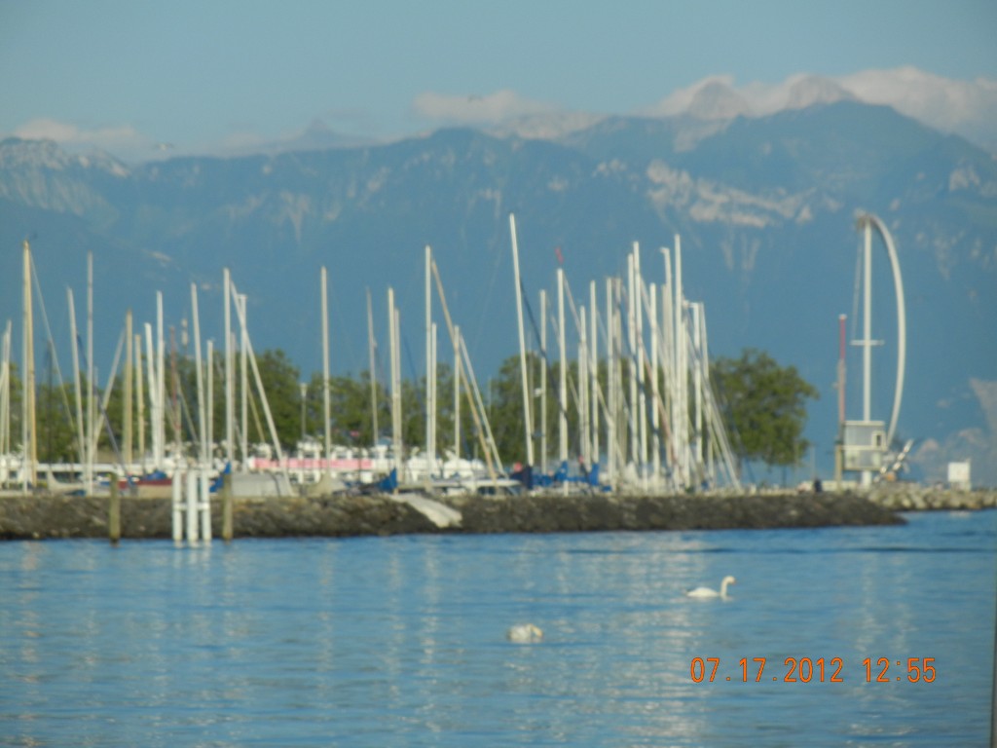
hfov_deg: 7.6
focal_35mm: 262
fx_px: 7546
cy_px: 374
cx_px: 498
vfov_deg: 5.7
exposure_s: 1/306
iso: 160
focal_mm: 47.2
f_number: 10.2
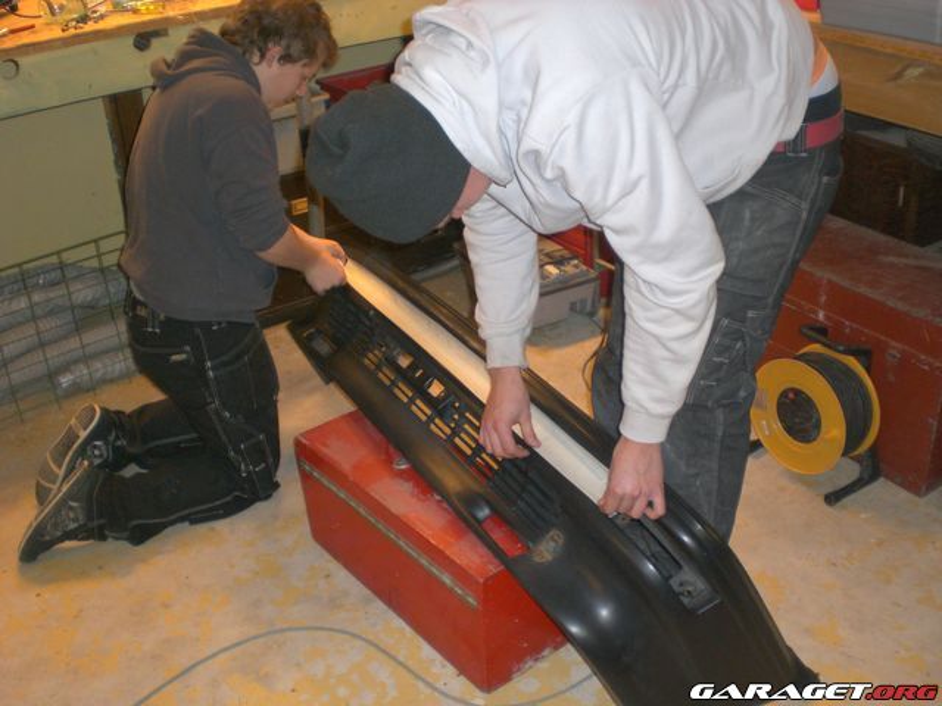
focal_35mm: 38
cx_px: 471
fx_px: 1034
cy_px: 353
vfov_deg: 37.7
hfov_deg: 49.0
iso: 200
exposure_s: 1/60
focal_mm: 6.3
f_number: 3.1
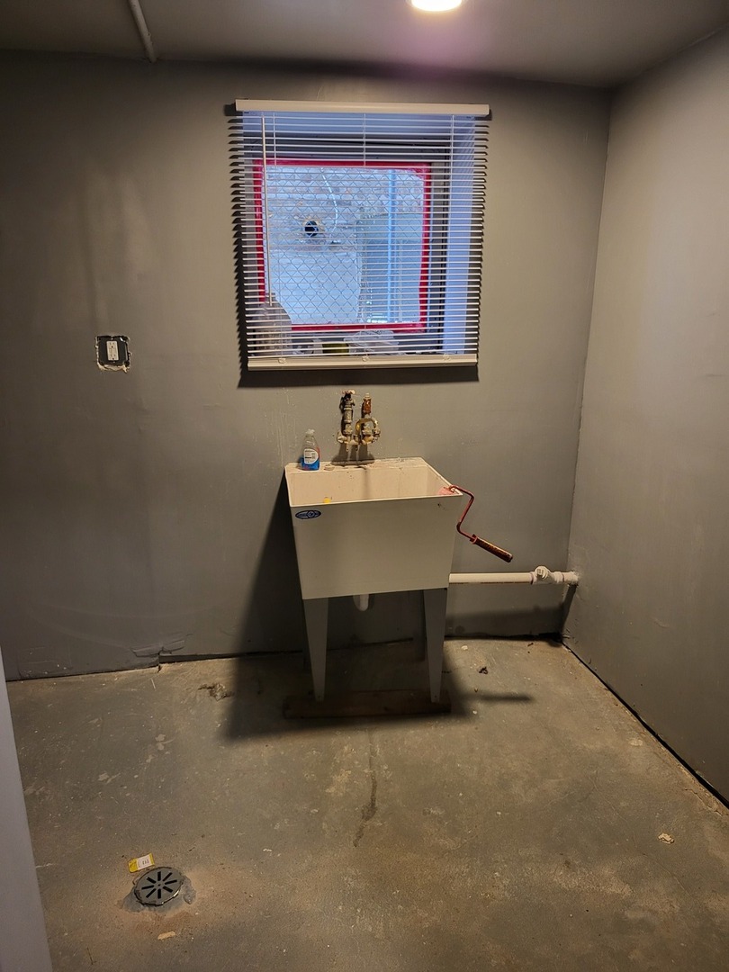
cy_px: 486
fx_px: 674
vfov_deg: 71.6
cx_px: 364
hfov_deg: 56.8
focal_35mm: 24
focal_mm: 5
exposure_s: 1/40
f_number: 1.8
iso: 250
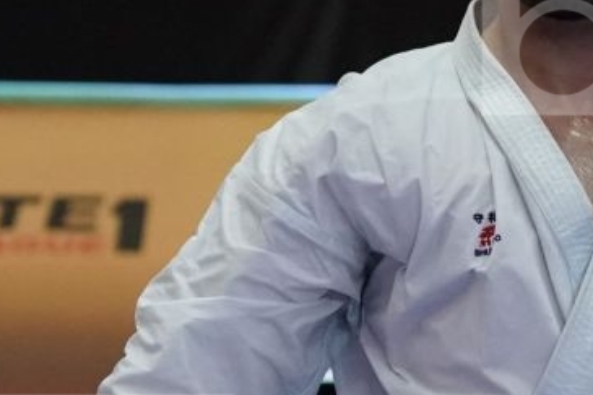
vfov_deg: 2.1
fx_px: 10965
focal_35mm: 666
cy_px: 543
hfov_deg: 3.1
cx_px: 634
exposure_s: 1/400
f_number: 5
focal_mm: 135
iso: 4000
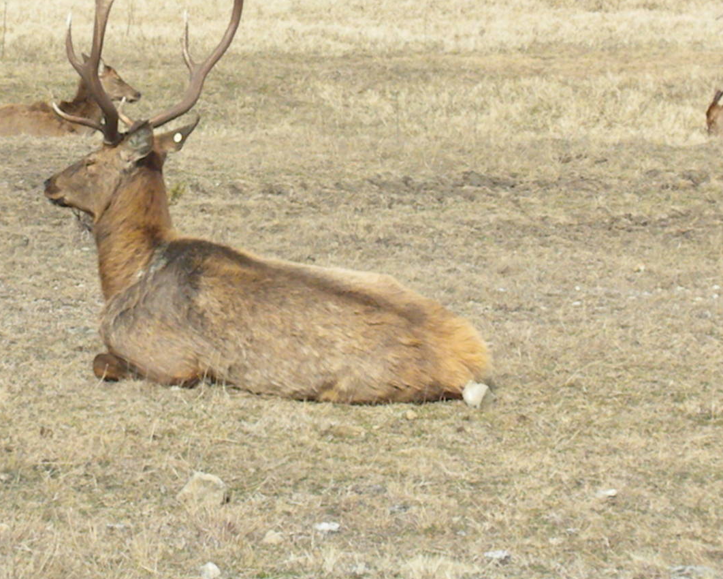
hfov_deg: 13.1
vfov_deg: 10.5
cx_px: 203
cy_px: 172
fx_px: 3146
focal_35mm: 147
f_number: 14
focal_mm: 17.7
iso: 640
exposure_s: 1/367
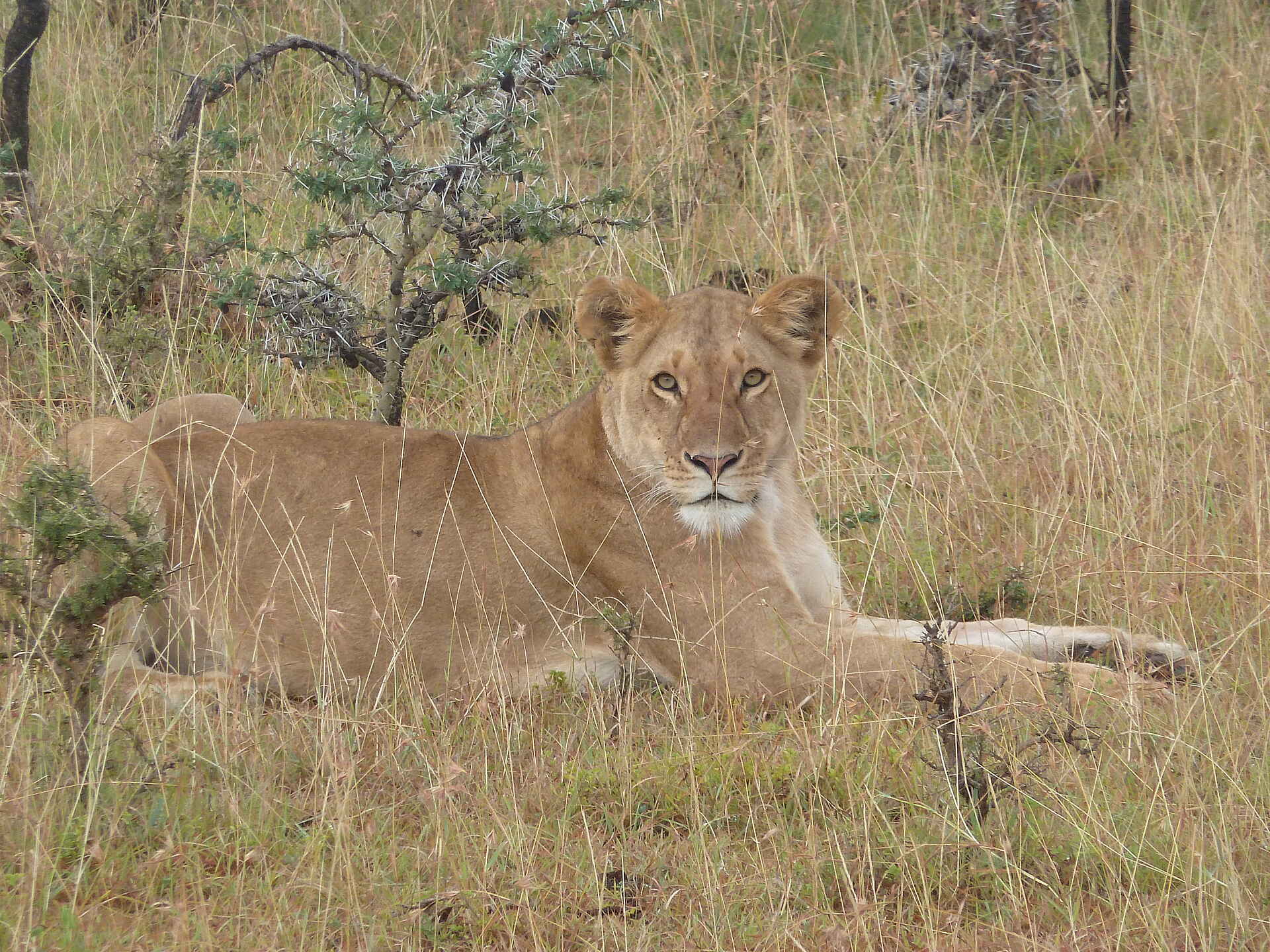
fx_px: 14639
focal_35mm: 399
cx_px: 635
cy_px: 476
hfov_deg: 5.0
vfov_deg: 3.7
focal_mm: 49.2
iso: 160
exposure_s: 1/125
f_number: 4.9
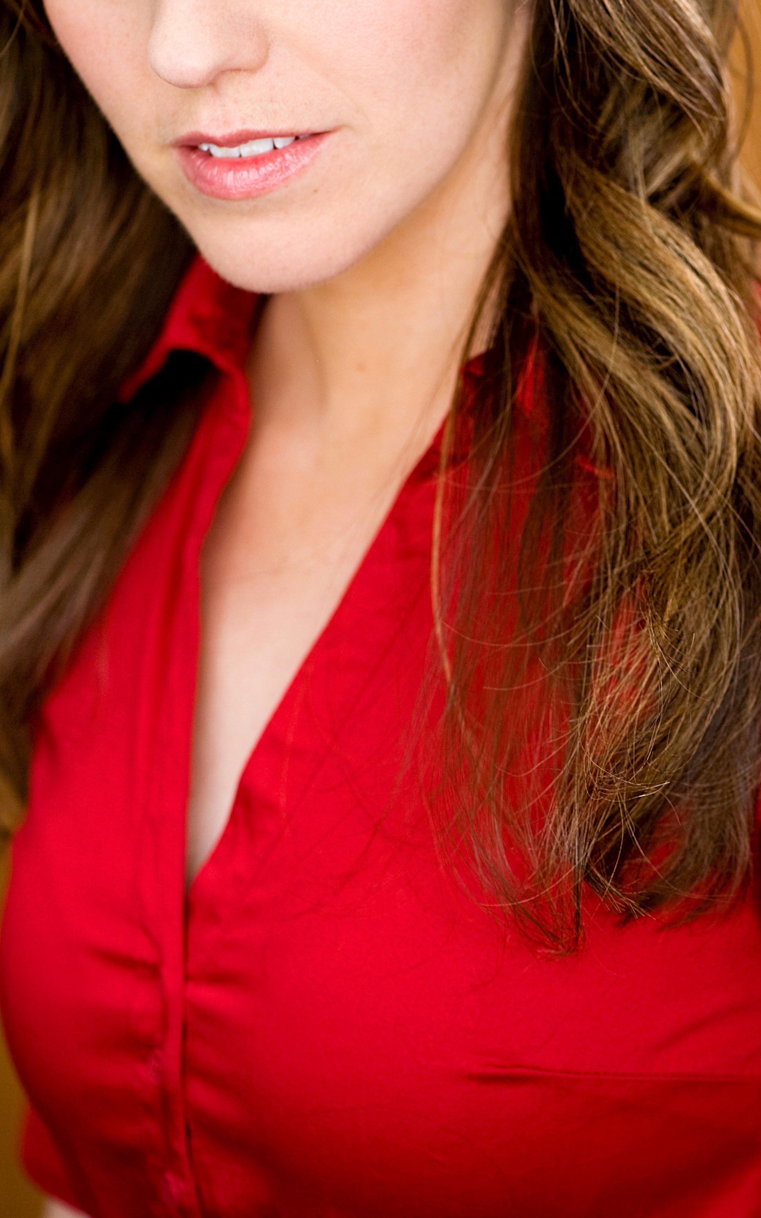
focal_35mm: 155
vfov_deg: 13.5
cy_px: 403
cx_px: 516
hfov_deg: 8.5
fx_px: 5144
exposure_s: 1/125
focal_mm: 105
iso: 320
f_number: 4.5
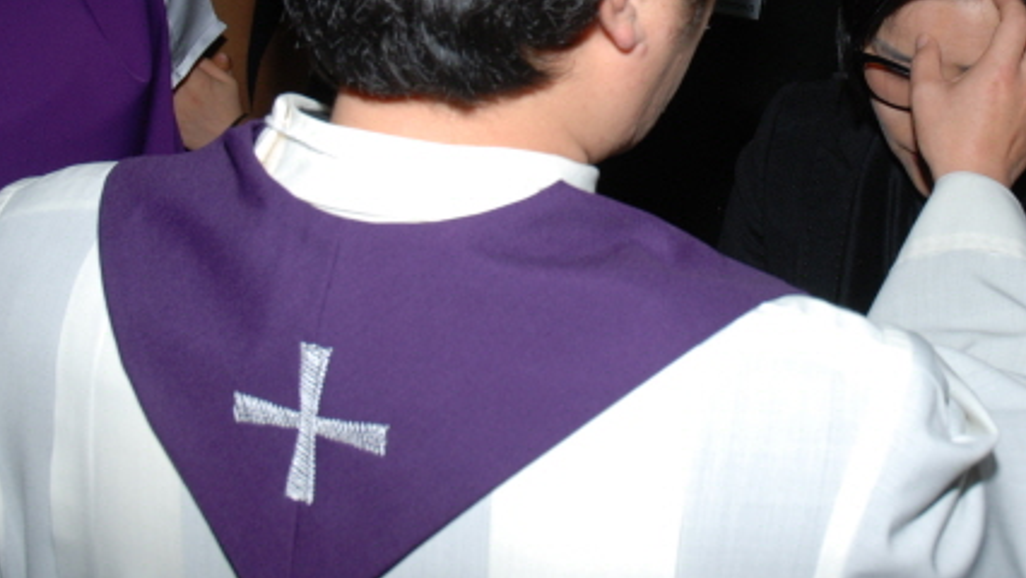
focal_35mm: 62
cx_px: 754
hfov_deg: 33.2
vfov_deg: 19.1
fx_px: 1687
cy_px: 67
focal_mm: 24
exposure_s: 1/60
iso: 200
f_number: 8
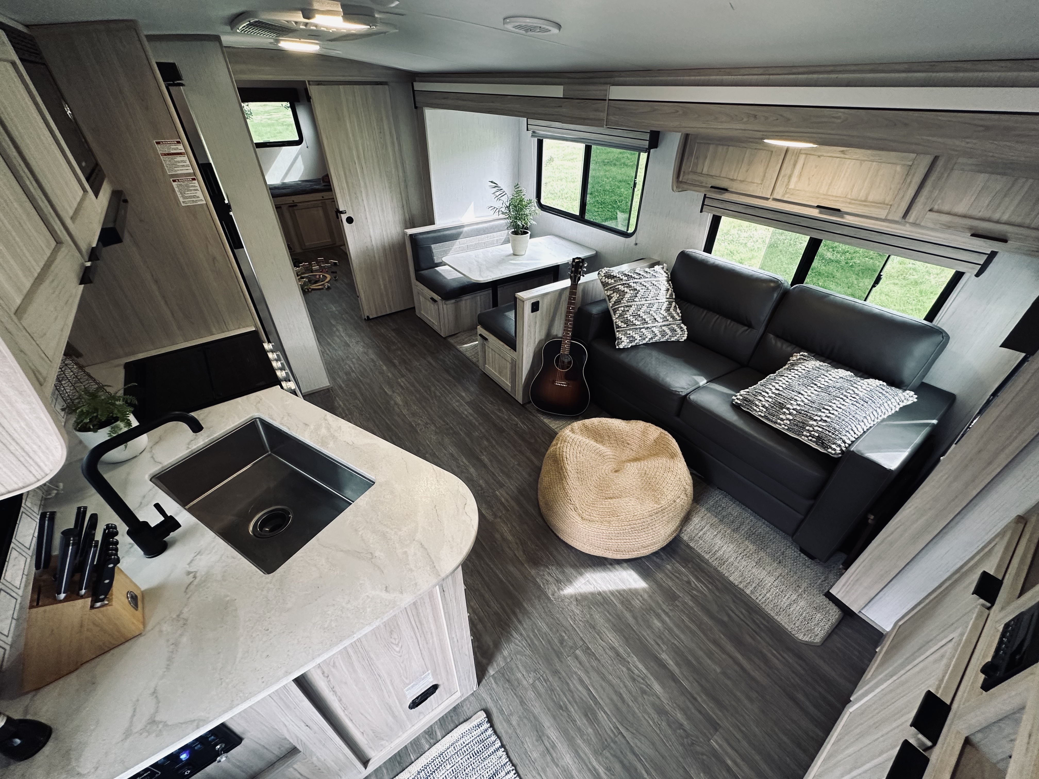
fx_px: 420
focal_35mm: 14
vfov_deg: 85.7
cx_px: 520
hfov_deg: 102.1
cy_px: 390
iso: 250
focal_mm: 2.22
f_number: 2.2
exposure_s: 1/99
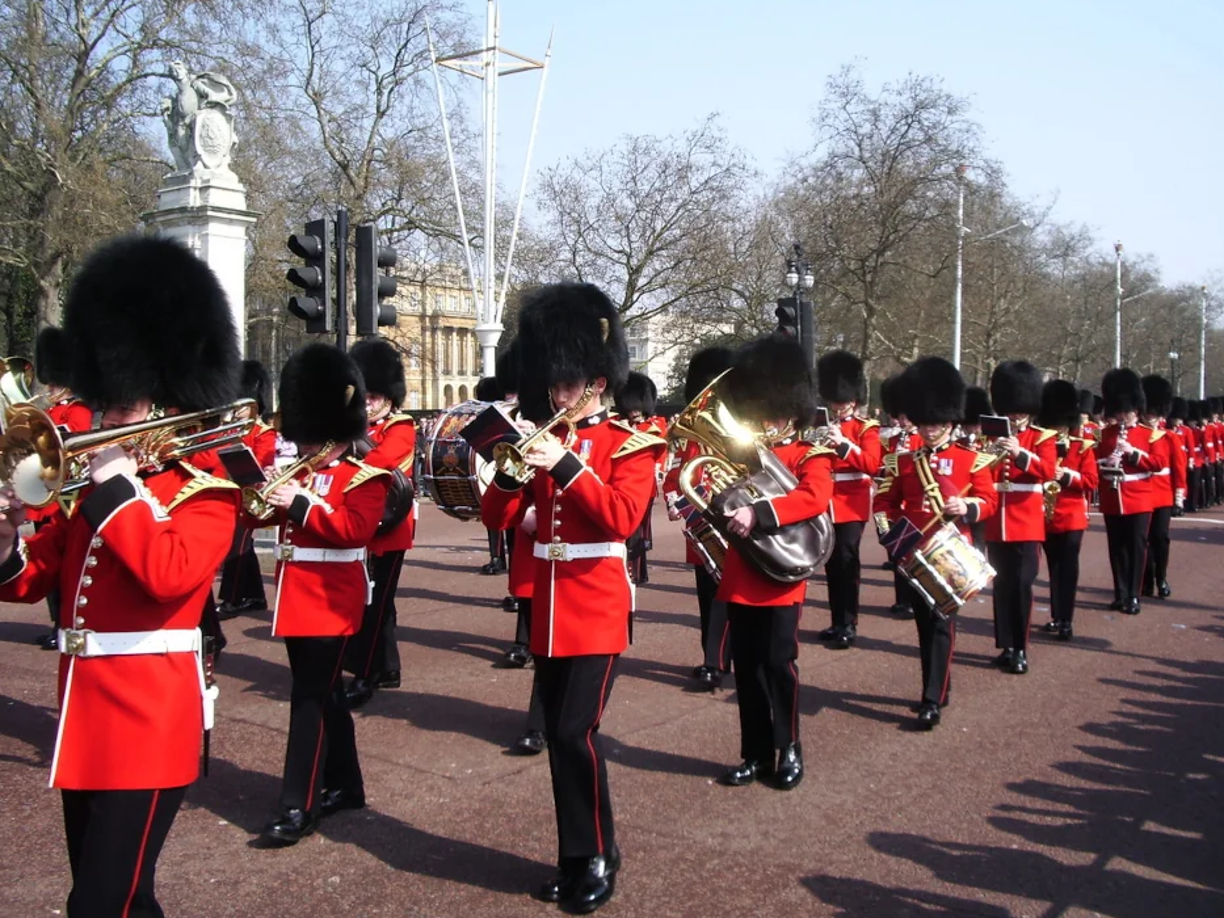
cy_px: 456
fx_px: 1273
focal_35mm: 36
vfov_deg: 39.7
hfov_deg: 51.3
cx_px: 609
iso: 50
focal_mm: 5.8
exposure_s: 1/250
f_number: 4.3
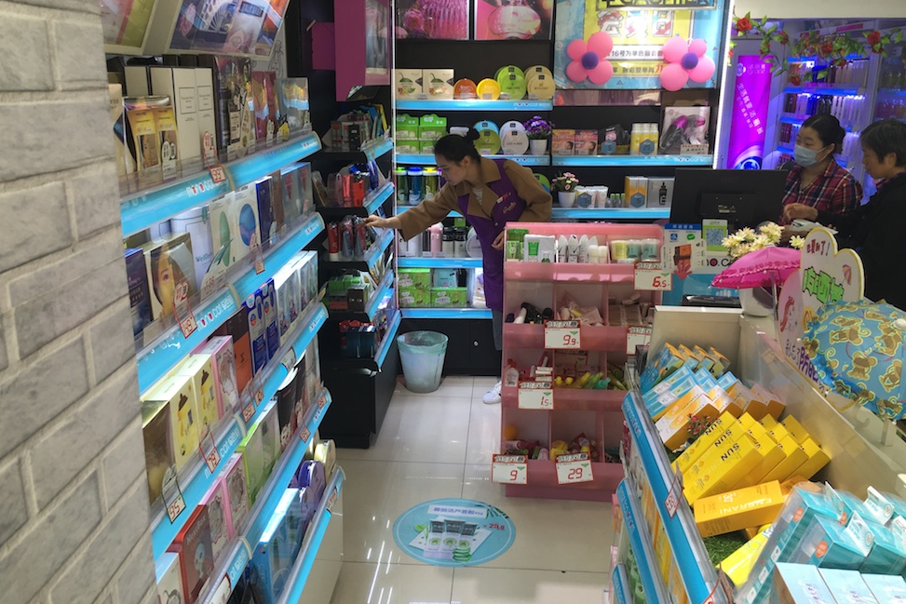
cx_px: 455
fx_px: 780
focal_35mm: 31
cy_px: 302
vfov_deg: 42.3
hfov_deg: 60.3
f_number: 2.2
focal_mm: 4.15
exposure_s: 1/50
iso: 25
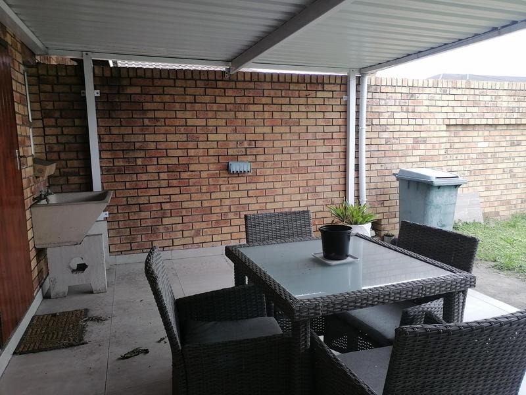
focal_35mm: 26
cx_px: 263
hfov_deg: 67.3
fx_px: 395
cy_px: 198
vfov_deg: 53.1
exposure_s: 1/100
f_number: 1.8
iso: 64
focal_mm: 5.3
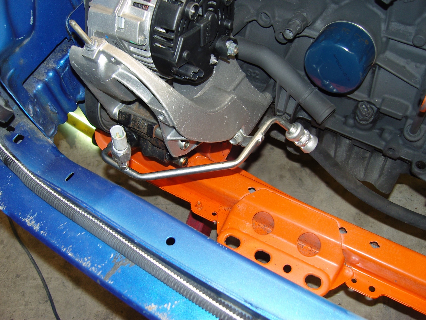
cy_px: 160
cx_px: 213
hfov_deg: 54.0
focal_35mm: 34
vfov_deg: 41.8
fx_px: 418
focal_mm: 7.3
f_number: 2.8
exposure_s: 1/40
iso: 100
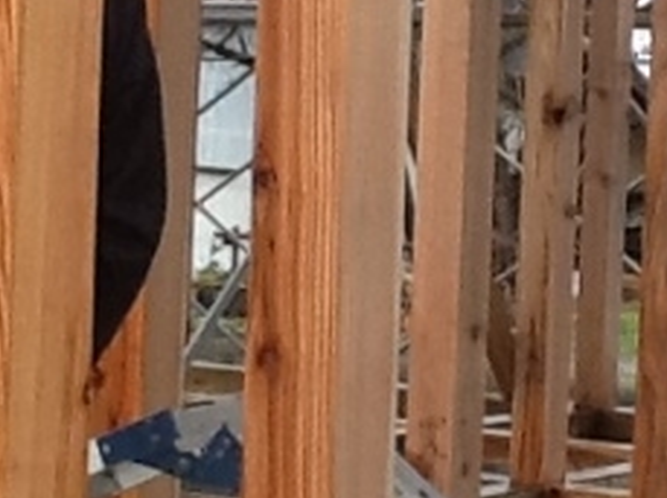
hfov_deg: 12.8
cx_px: 434
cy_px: 230
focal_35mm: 154
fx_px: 2963
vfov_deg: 9.6
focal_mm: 2
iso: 64
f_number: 2.4
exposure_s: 1/120
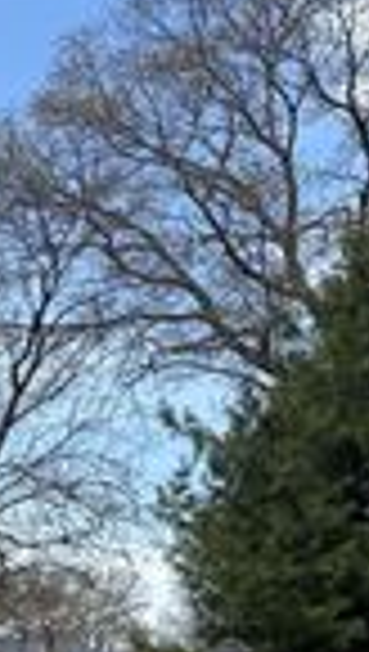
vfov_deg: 22.0
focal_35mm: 90
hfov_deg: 10.4
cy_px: 771
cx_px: -666
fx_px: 1559
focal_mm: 6.76
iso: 80
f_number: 1.78
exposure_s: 1/2703
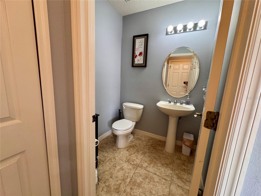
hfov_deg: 102.1
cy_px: 98
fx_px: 106
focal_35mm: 14
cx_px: 130
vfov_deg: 85.7
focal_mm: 2.22
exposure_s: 1/60
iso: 160
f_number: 2.2
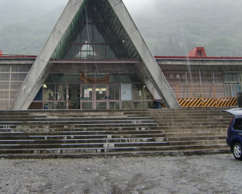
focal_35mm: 40
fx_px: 287
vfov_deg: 37.2
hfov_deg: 45.5
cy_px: 78
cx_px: 95
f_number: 2.6
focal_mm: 4.9
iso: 64
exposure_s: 1/125
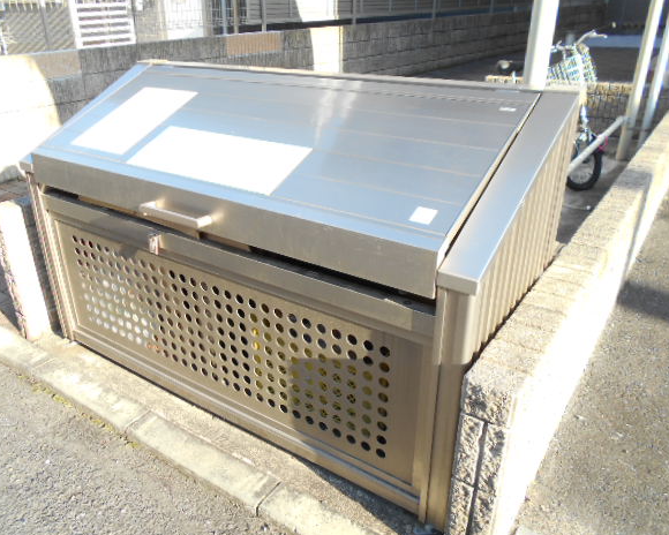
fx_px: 554
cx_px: 303
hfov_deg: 62.1
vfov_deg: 51.5
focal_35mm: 28
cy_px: 274
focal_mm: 4.6
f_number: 3.2
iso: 80
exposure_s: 1/125
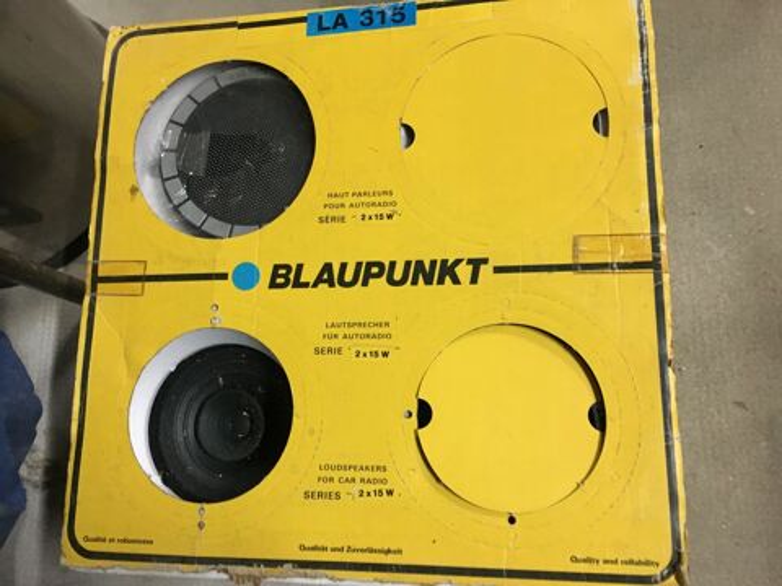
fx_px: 655
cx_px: 391
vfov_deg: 48.2
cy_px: 293
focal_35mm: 29
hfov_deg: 61.7
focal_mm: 4.15
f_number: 2.2
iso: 400
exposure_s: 1/17
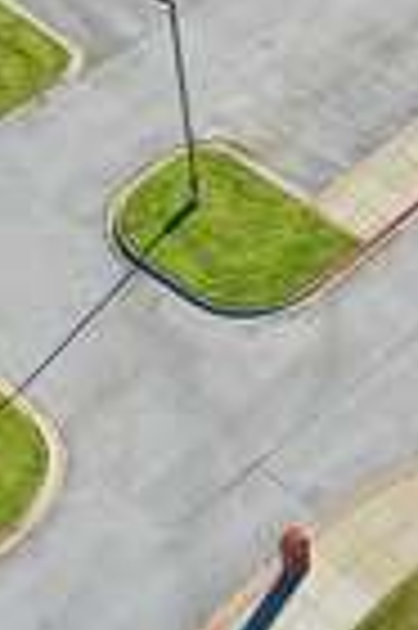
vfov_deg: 21.7
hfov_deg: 14.9
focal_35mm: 90
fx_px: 1571
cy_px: -27
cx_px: 431
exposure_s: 1/320
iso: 100
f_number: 5
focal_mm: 10.26
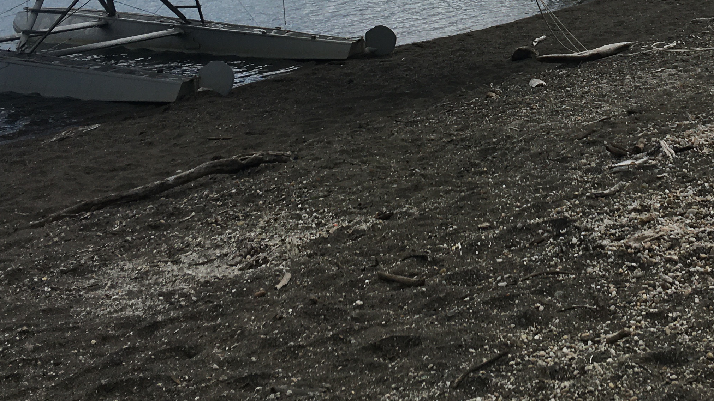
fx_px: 1193
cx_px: 568
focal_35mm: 63
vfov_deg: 18.4
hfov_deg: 32.4
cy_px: -39
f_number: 2.2
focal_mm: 4.15
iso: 25
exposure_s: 1/3497
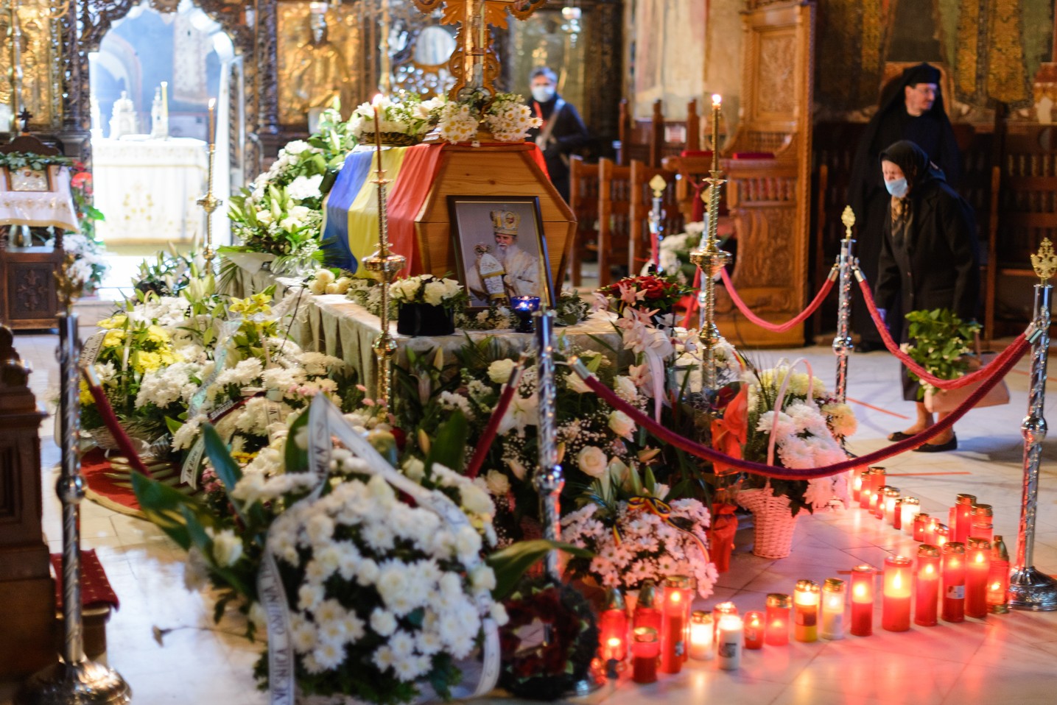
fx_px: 1469
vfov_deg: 27.0
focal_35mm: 50
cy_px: 352
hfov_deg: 39.6
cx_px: 528
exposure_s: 1/50
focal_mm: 50
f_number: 1.4
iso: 1000
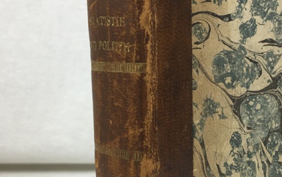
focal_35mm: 69
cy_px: 131
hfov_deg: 29.0
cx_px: 233
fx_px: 531
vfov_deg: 18.8
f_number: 2.2
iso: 40
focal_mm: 4.15
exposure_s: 1/100
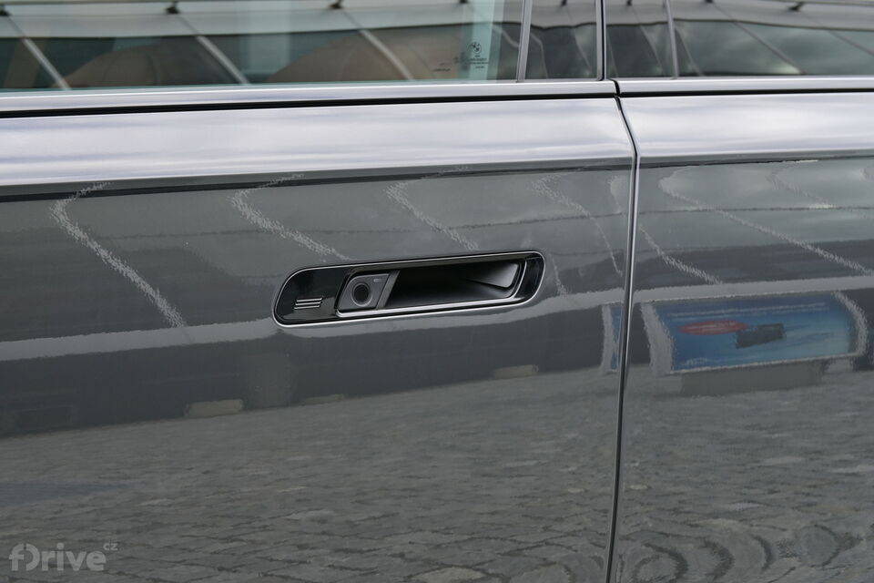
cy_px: 292
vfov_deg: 18.2
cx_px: 437
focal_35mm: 75
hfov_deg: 27.0
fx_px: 1821
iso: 125
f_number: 6.3
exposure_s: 1/80
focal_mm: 50
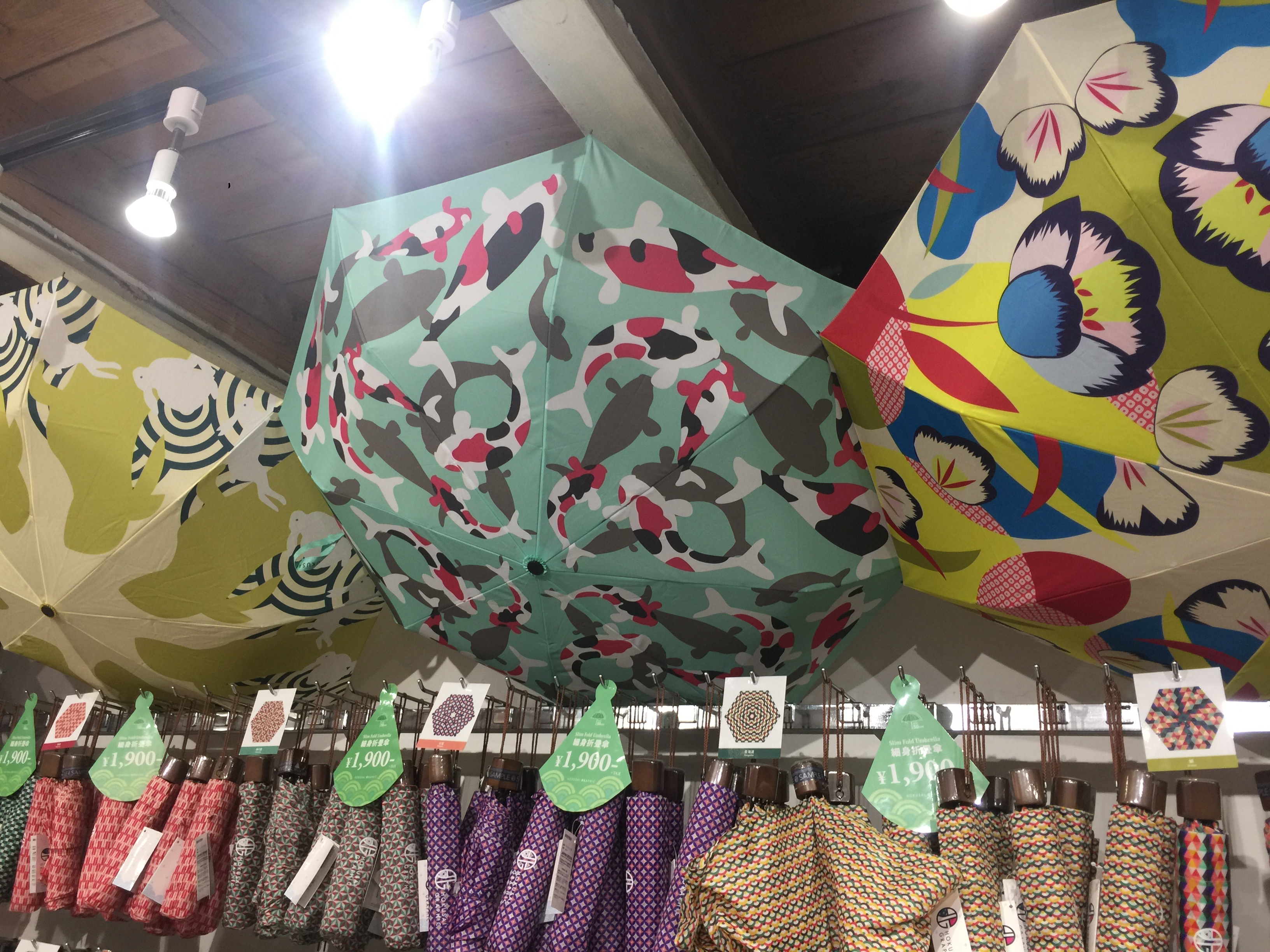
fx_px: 1064
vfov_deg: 48.2
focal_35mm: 29
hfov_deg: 61.7
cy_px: 476
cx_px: 635
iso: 32
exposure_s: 1/15
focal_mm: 4.15
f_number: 2.2
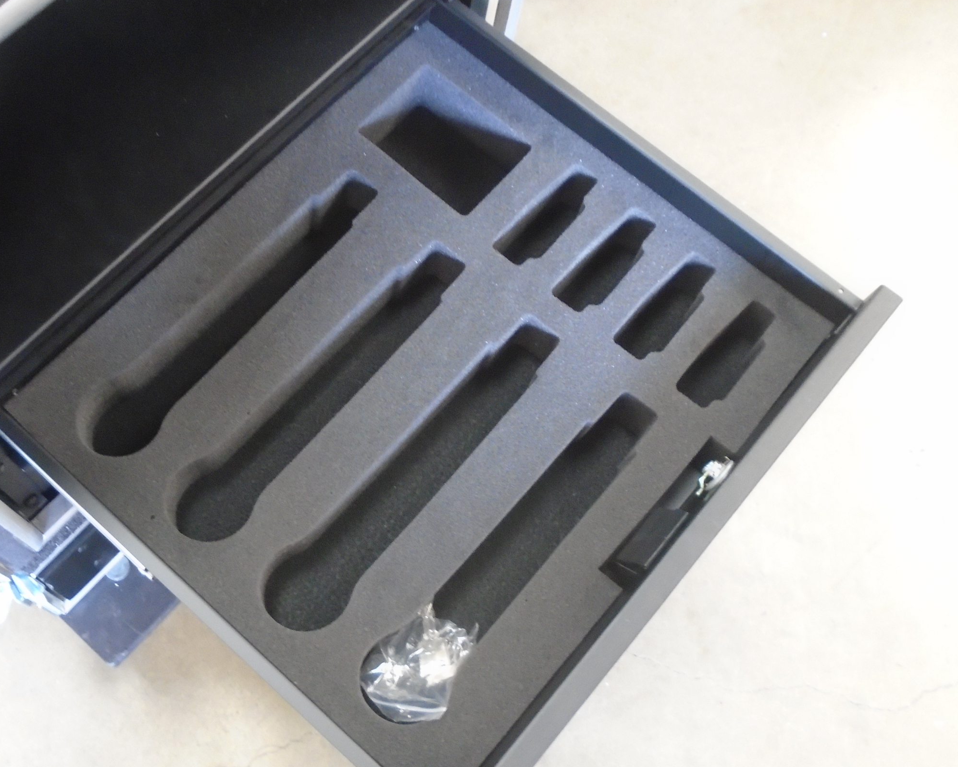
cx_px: 373
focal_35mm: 33
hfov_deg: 53.7
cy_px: 460
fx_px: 936
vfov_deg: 44.3
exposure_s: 1/8
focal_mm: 4.6
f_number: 3.2
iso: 400
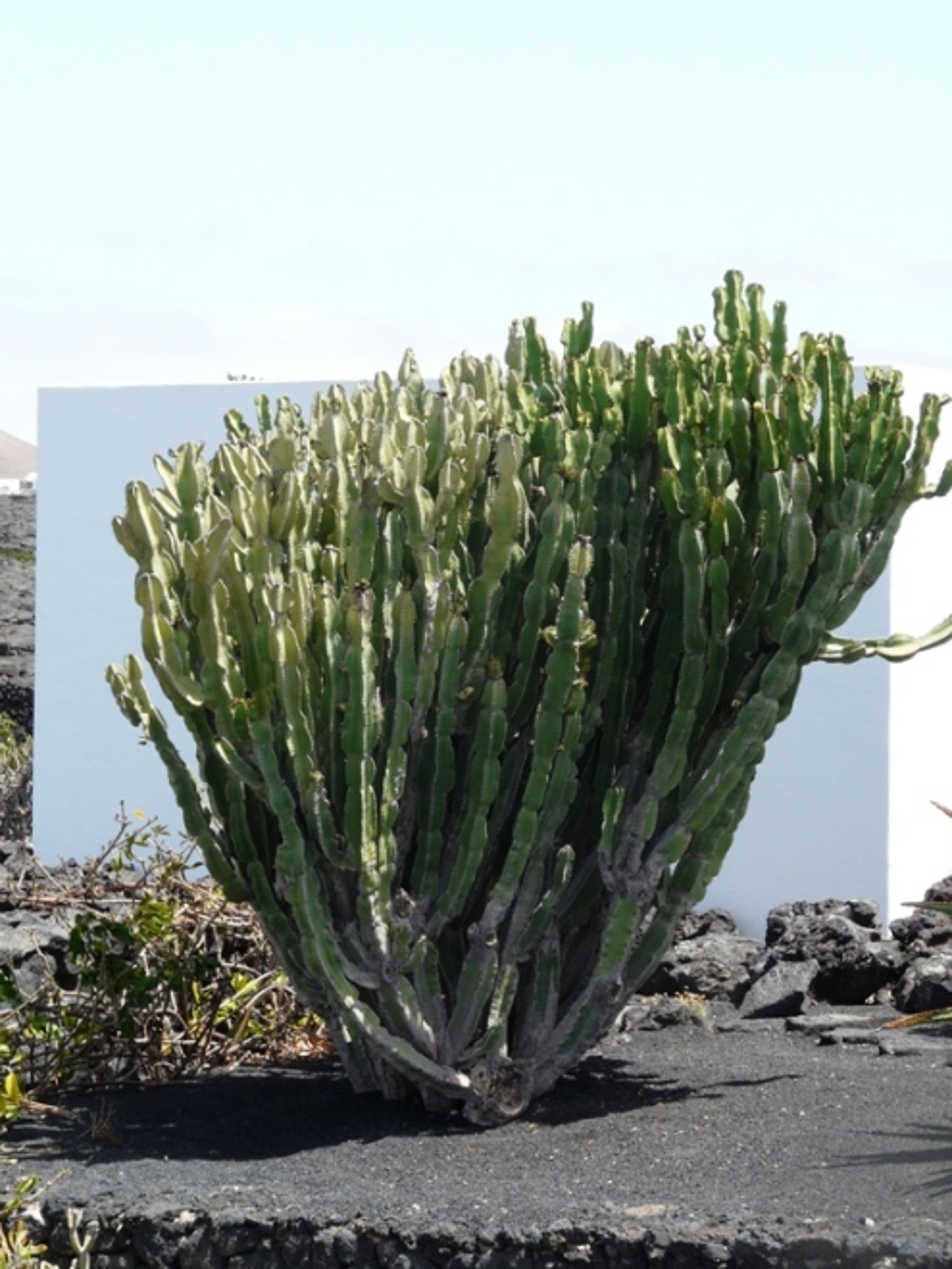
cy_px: 630
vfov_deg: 20.7
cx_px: 475
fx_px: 3484
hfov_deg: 15.6
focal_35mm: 95
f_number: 5.6
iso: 100
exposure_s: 1/200
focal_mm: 15.4
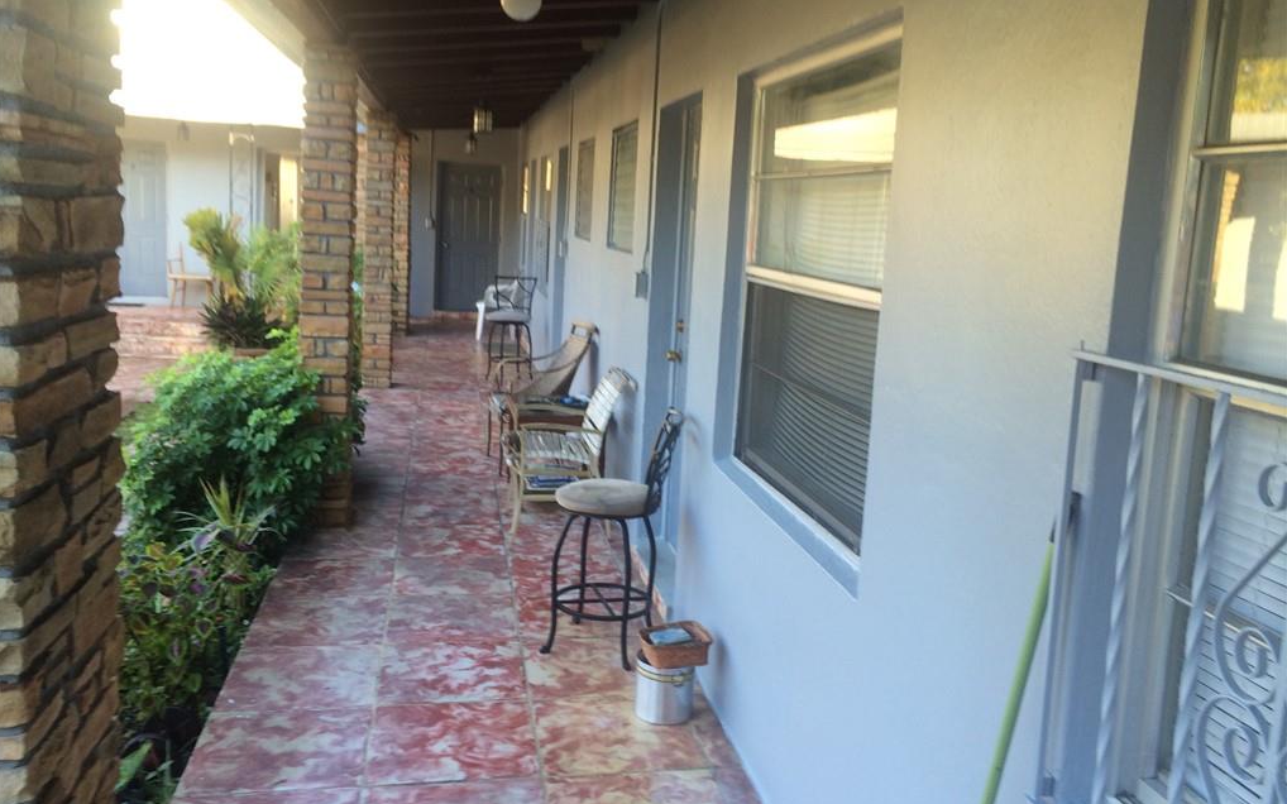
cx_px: 641
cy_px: 363
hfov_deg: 59.7
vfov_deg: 39.4
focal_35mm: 32
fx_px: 1122
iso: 40
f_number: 2.2
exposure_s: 1/60
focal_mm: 4.12
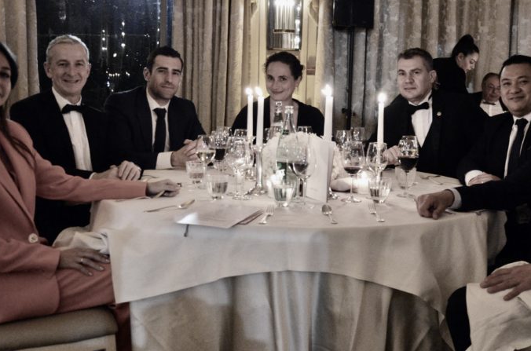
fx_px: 736
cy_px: 153
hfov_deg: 39.6
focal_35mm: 50
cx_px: 295
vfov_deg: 26.8
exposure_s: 1/40
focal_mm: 22
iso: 1600
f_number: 3.8
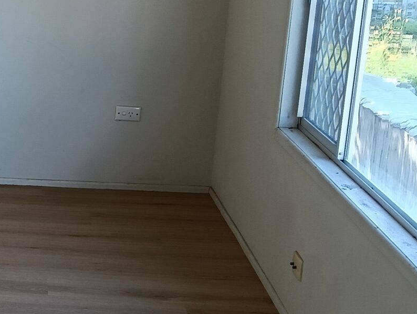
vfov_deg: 17.0
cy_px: 177
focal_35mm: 87
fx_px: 1050
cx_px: -216
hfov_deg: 19.5
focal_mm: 3.98
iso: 80
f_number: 1.8
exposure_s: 1/50
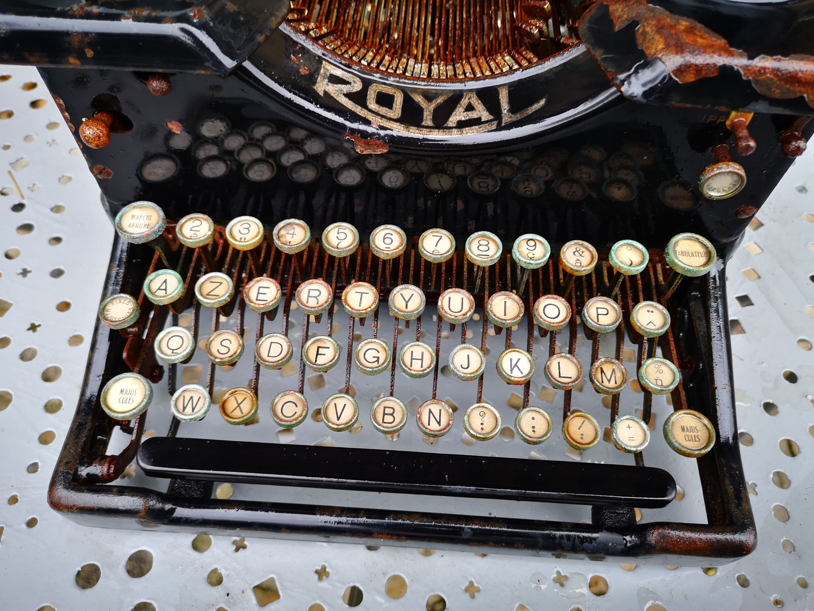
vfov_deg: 51.4
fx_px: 635
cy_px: 306
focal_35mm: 27
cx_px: 407
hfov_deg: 65.3
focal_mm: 5.58
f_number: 1.8
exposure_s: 1/50
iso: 125
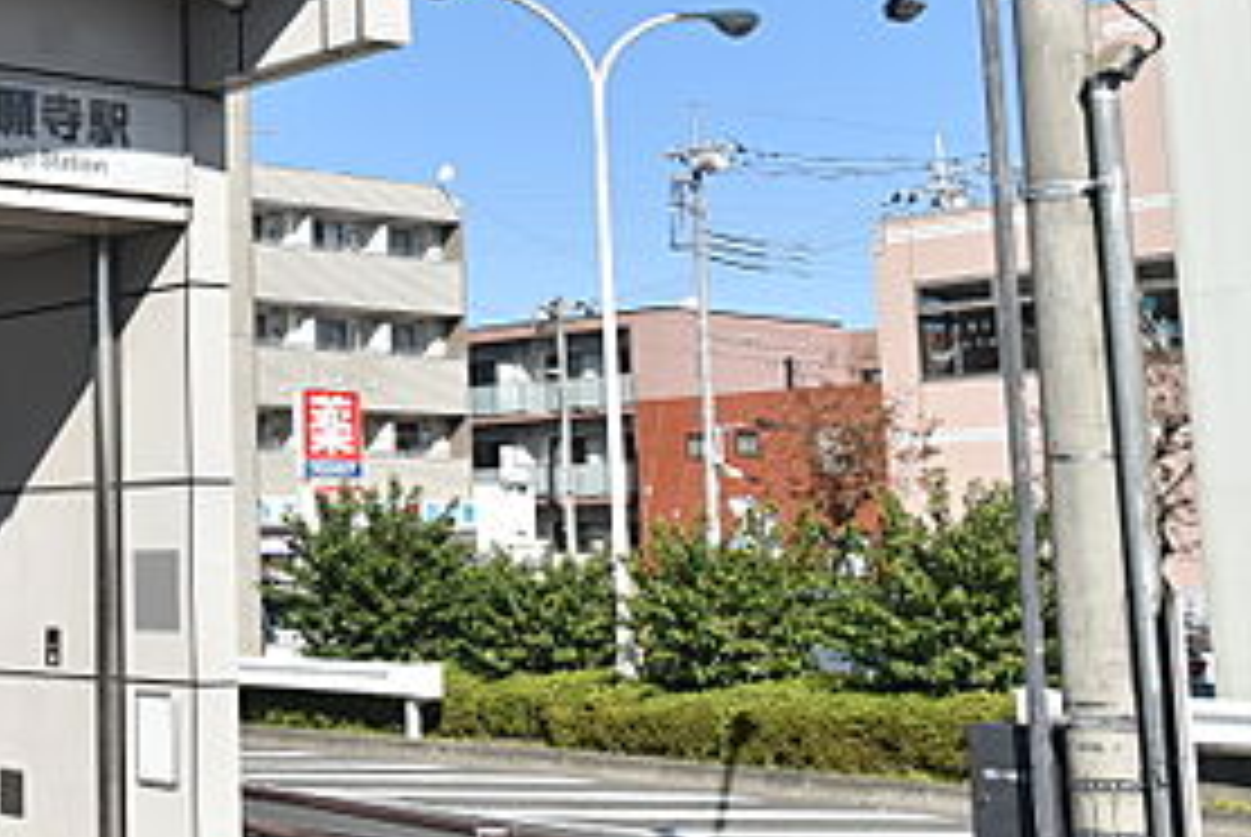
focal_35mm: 69
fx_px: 2400
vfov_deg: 19.5
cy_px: 142
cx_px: -81
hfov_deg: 27.1
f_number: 9
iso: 160
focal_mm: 20
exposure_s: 1/320
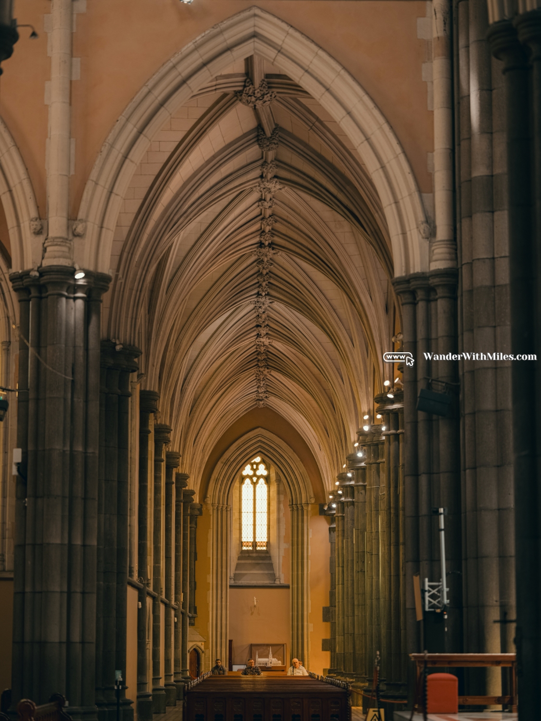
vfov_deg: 22.5
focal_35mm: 87
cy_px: 360
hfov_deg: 17.0
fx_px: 1813
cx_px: 270
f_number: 2
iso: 800
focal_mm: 110
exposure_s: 1/25
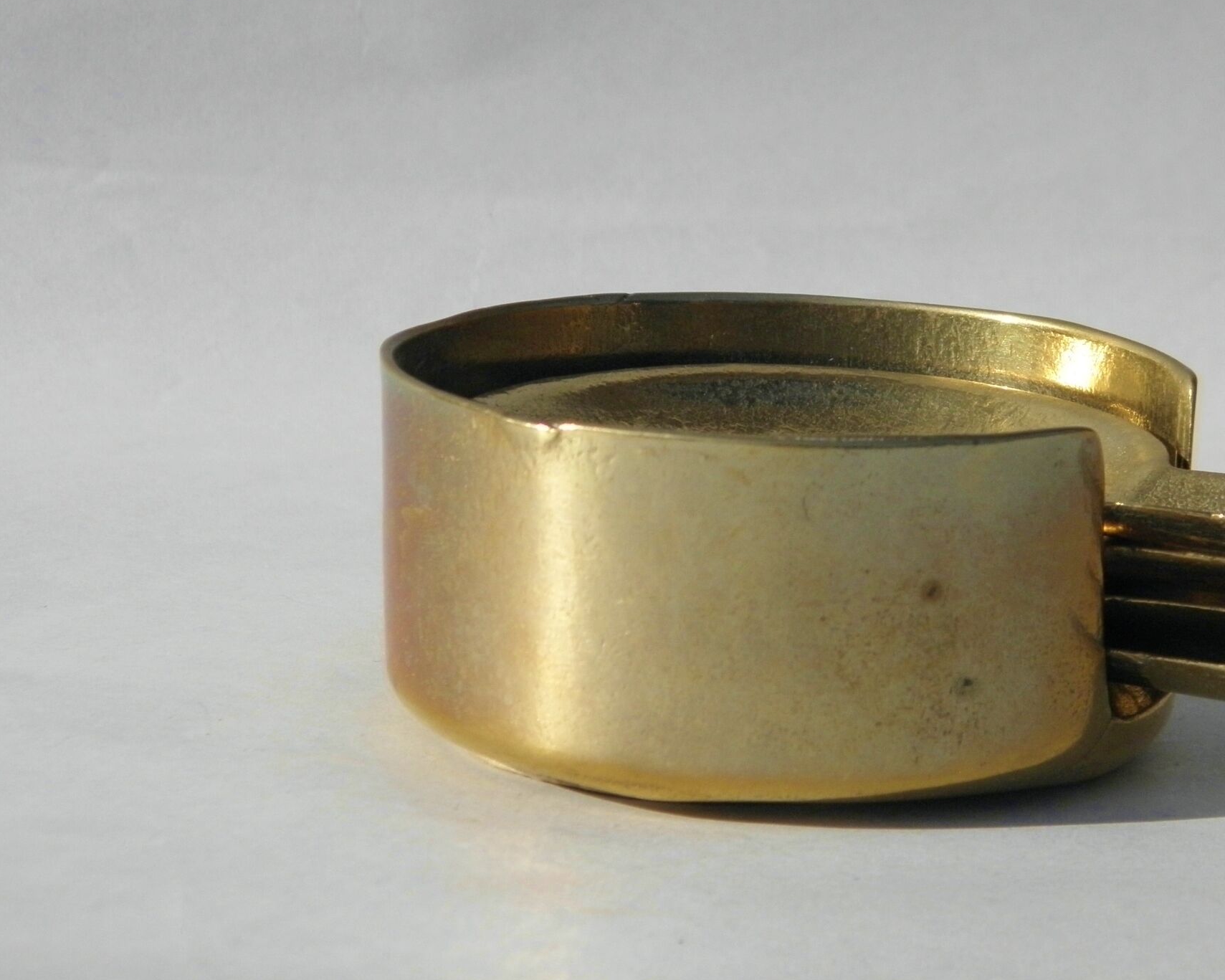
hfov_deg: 12.4
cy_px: 540
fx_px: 5619
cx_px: 835
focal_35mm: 155
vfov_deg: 10.0
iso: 125
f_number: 9.4
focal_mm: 19
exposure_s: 1/320
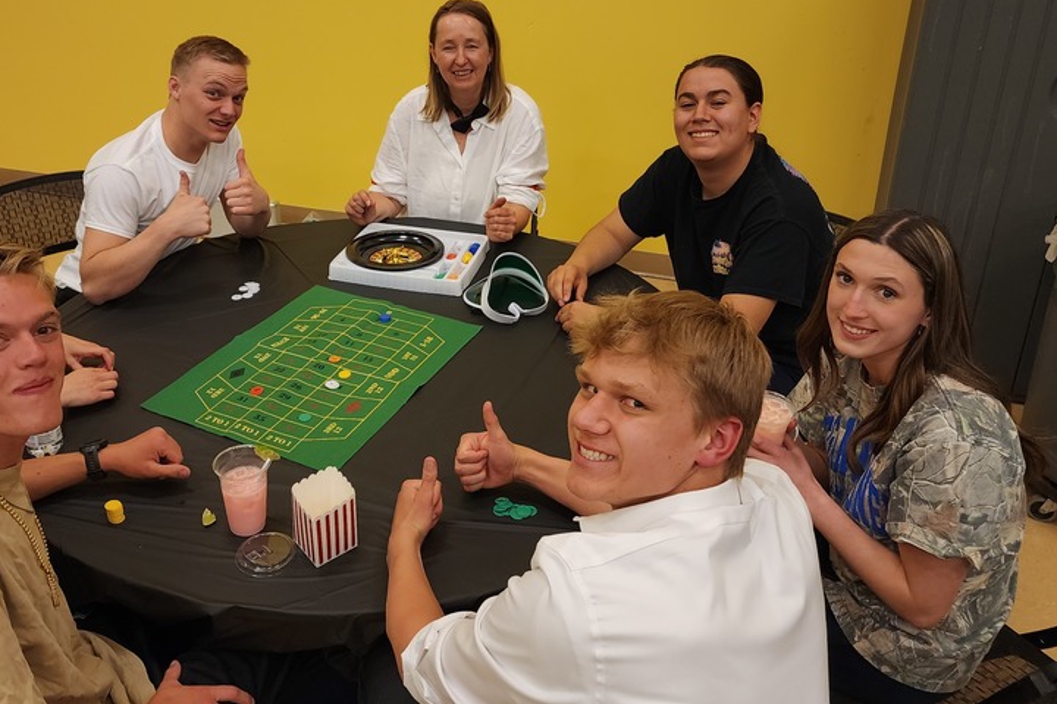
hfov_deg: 55.6
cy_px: 236
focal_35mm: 34
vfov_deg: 38.5
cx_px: 458
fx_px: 998
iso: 200
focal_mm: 6.4
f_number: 1.8
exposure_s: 1/120
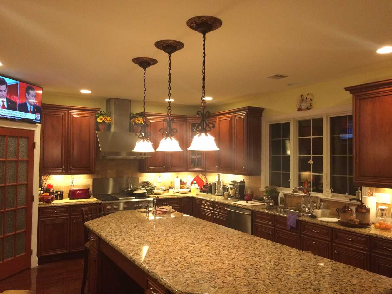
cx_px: 196
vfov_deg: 48.2
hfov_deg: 61.7
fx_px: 328
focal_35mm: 29
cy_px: 147
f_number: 2.2
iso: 320
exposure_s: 1/30
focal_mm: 4.15
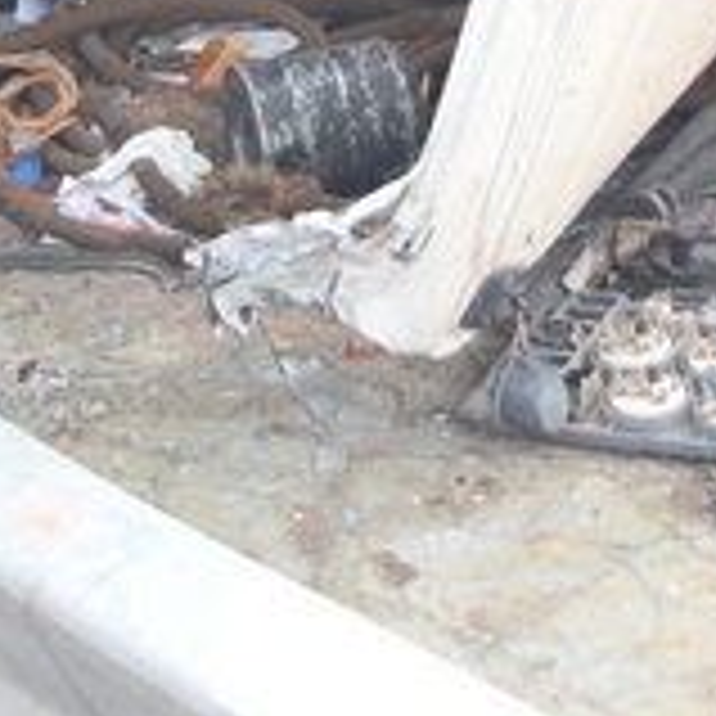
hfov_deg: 8.7
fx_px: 4660
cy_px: -788
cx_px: -38
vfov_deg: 8.3
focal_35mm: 199
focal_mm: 31
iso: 500
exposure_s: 1/250
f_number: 5.6
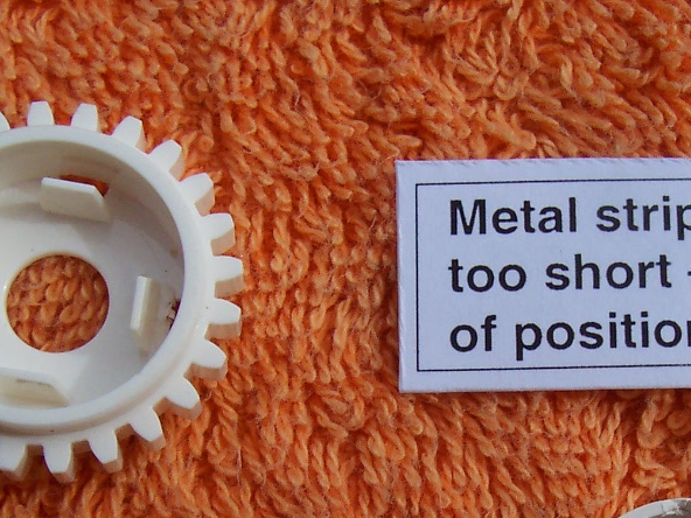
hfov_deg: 25.9
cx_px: 454
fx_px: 1497
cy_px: 469
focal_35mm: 75
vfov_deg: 19.3
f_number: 5.6
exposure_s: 1/750
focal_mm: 5.6
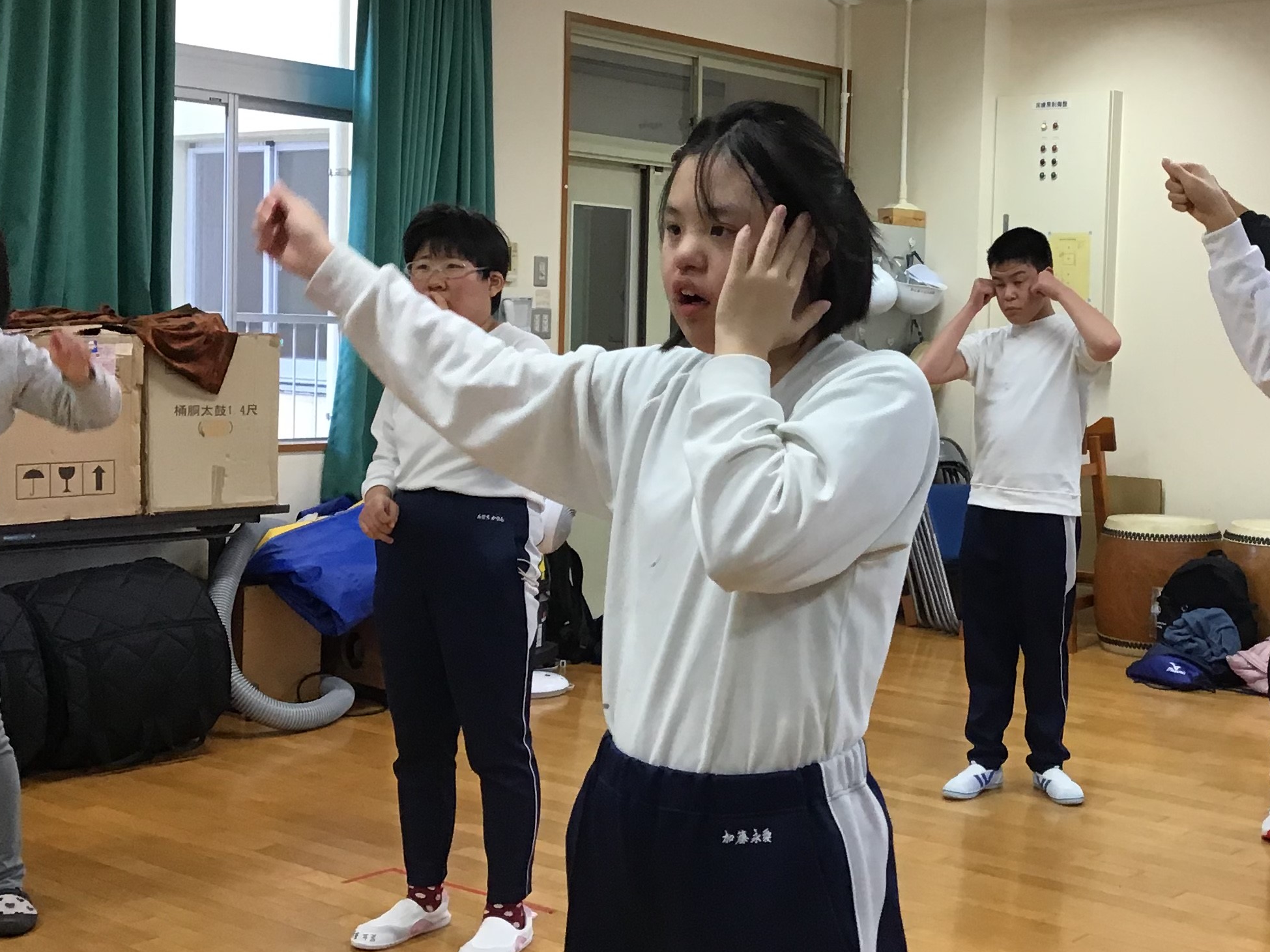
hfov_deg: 46.8
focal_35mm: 40
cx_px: 615
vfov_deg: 36.0
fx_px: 1468
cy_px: 496
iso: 40
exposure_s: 1/30
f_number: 2.4
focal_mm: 3.3
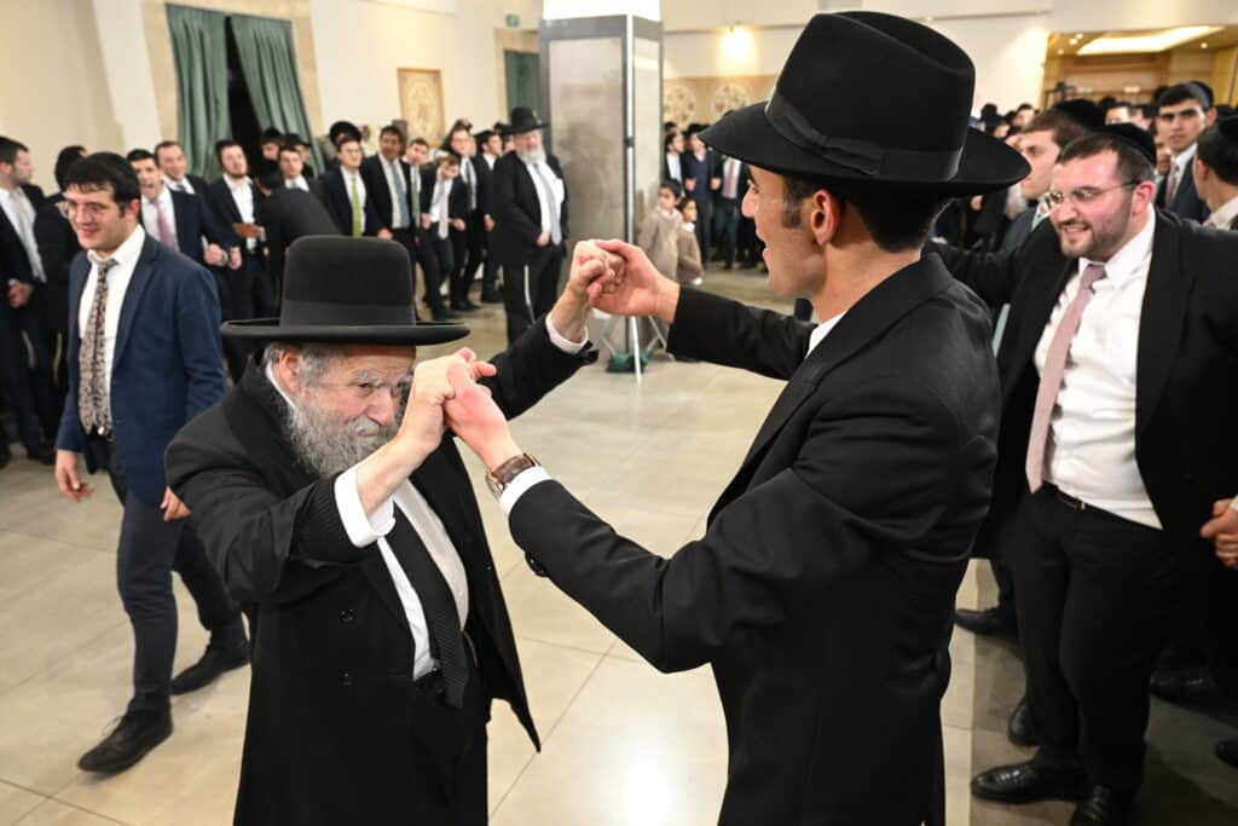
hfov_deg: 67.4
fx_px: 929
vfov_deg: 47.9
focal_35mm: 27
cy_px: 413
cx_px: 619
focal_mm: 27
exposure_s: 1/200
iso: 3200
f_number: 5.6
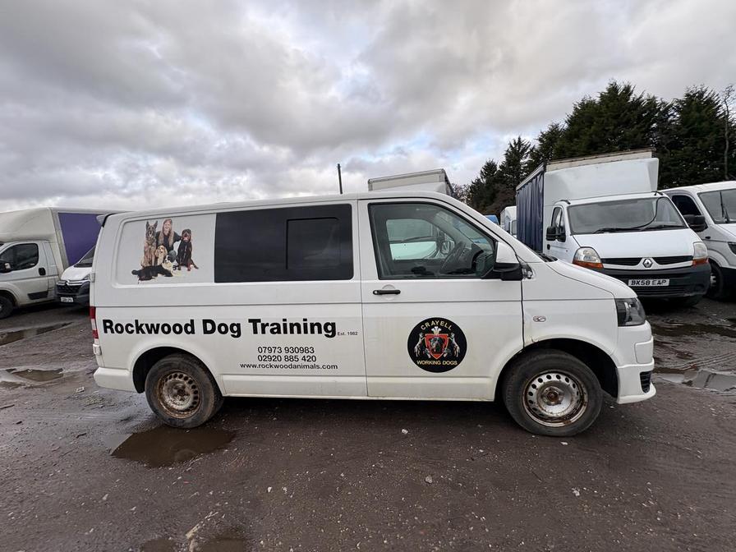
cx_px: 368
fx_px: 298
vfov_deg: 85.7
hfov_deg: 102.1
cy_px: 276
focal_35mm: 14
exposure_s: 1/341
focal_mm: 2.22
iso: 40
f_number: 2.2
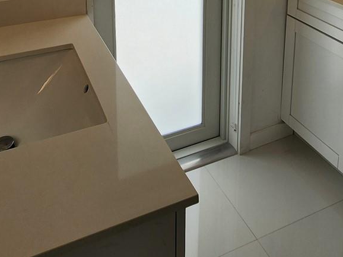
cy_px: -62
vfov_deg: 32.0
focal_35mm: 36
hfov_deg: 51.3
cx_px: 158
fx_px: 357
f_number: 2.2
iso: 50
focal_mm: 2.2
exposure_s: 1/342
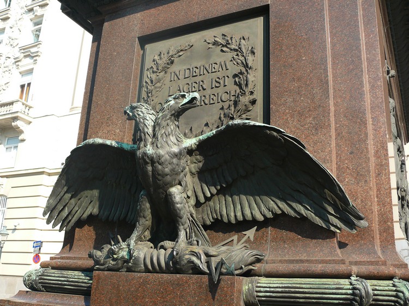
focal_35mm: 37
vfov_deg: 38.6
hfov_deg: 50.2
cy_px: 153
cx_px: 204
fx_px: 437
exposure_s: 1/100
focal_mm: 7.9
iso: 100
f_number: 4
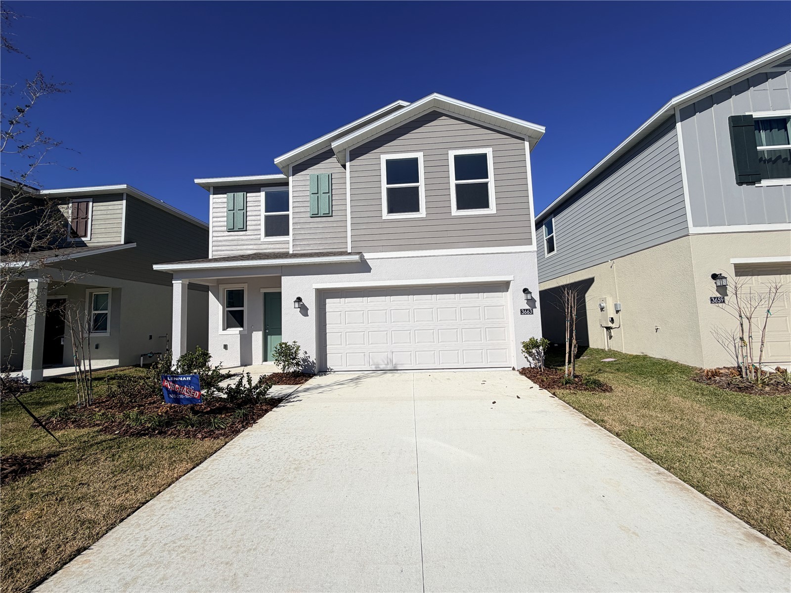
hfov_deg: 102.1
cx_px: 396
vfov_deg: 85.7
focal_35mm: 14
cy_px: 296
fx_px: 320
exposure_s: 1/2024
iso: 20
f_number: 2.2
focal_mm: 2.22
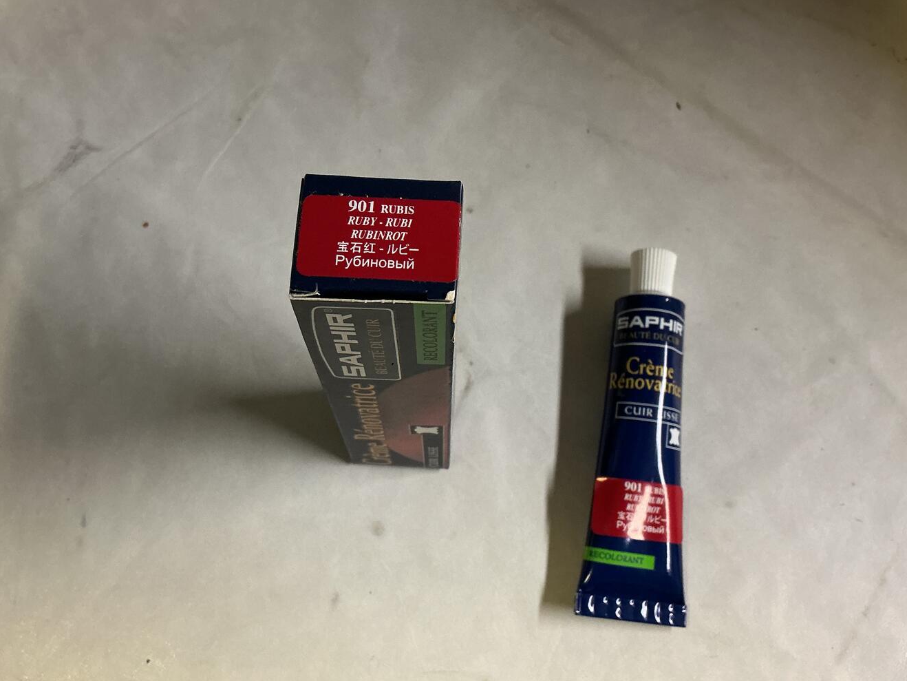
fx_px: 865
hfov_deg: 55.3
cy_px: 354
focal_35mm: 33
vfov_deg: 43.0
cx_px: 427
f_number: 1.8
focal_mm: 3
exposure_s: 1/50
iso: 125
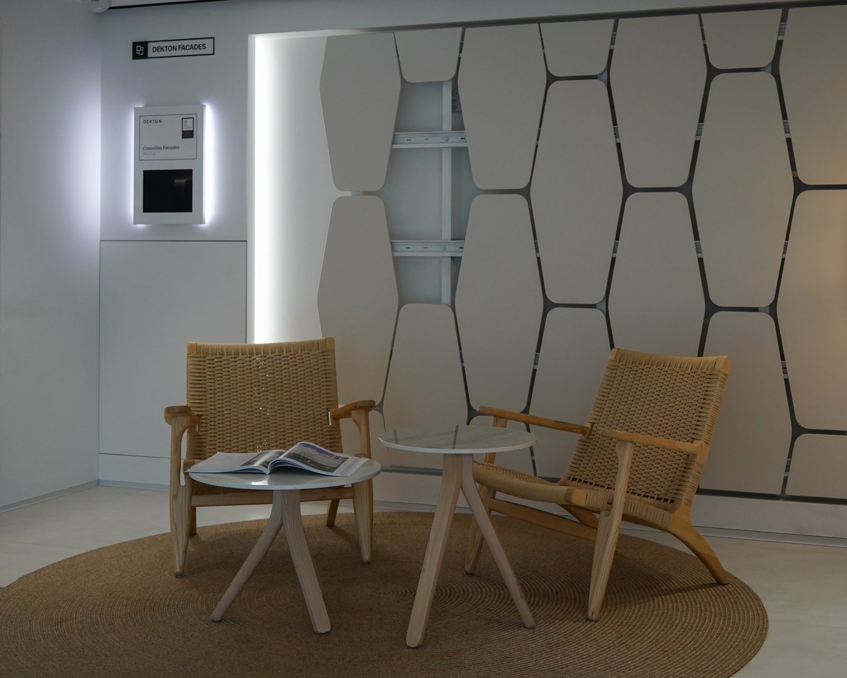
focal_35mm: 44
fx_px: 1103
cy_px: 305
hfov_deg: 41.9
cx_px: 498
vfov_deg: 34.1
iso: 1600
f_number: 5
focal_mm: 35
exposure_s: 1/400
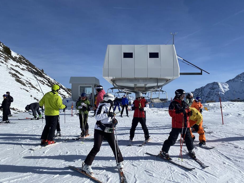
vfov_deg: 48.3
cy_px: 91
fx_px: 204
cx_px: 134
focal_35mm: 29
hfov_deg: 61.5
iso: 32
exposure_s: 1/6757
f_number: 1.8
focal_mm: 4.25
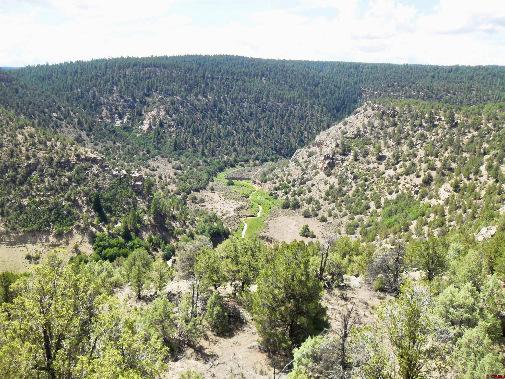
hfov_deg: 52.6
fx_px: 511
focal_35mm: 35
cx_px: 252
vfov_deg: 40.7
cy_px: 190
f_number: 8.9
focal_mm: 6.2
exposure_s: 1/90
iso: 100
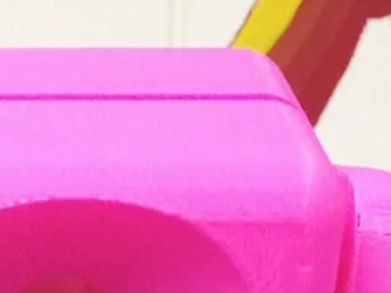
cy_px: 401
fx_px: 1514
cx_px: -8
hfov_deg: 14.5
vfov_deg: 10.8
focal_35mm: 134
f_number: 2.2
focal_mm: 4.15
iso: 250
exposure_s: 1/20
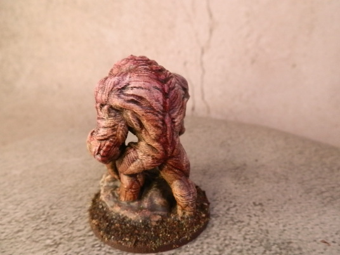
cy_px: 128
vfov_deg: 49.7
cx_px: 170
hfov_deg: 63.4
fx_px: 275
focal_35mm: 28
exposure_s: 1/100
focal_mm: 5
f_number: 3.1
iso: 400
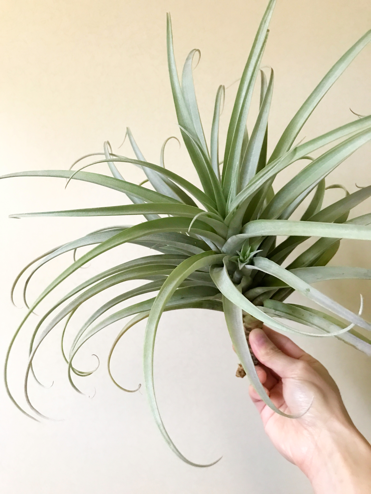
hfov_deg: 49.7
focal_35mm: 28
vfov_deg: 63.4
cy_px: 247
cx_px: 186
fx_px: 400
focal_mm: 3.99
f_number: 1.8
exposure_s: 1/13
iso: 100
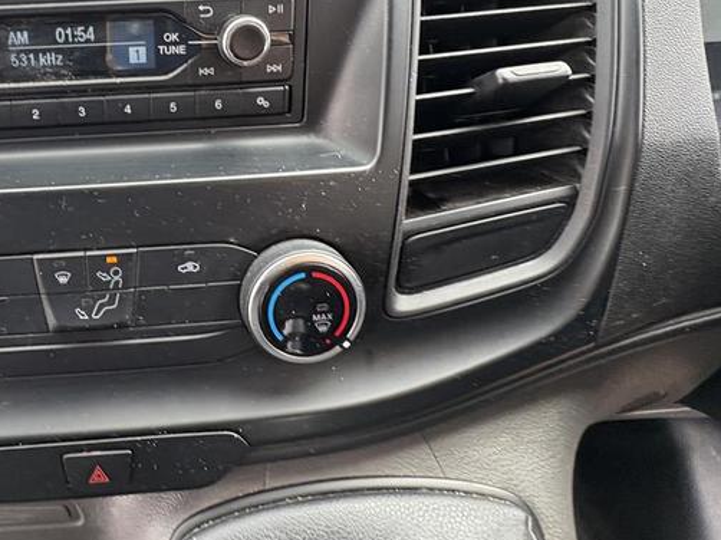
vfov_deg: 52.9
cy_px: 148
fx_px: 520
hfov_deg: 63.6
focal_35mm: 25
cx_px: 148
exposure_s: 1/76
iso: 200
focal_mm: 2.22
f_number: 2.2
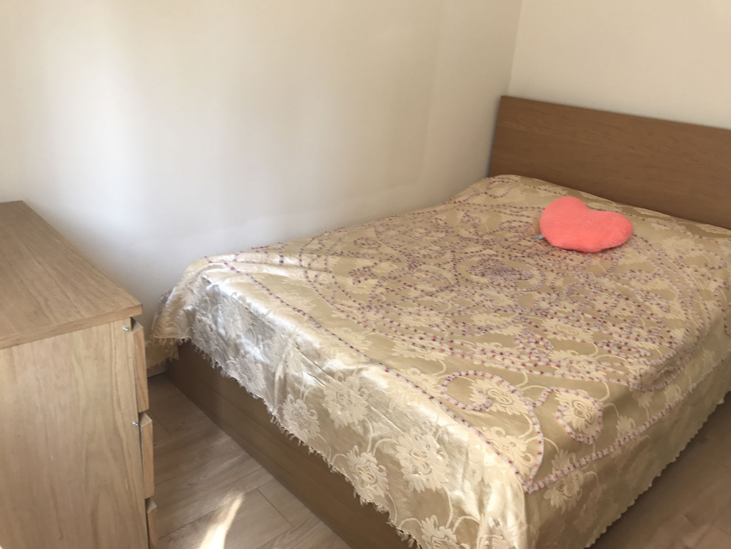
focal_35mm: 28
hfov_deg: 63.4
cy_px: 274
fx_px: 591
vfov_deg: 49.7
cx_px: 366
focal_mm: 3.99
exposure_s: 1/50
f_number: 1.8
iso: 25
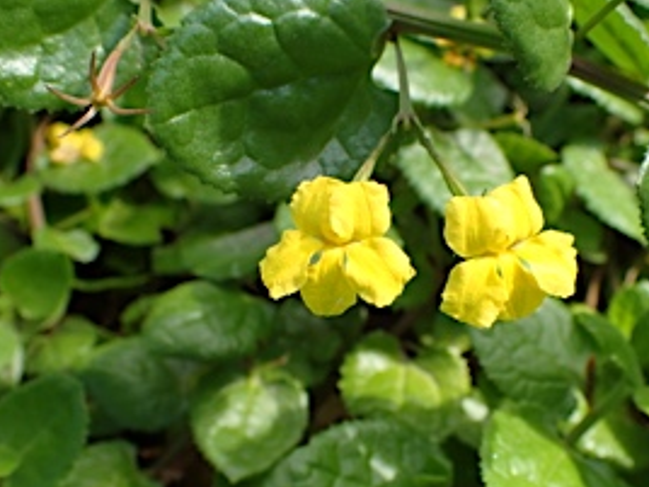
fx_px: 806
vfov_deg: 33.5
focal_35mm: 43
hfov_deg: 43.8
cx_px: 363
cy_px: 298
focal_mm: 5.5
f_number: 3.2
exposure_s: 1/200
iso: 100
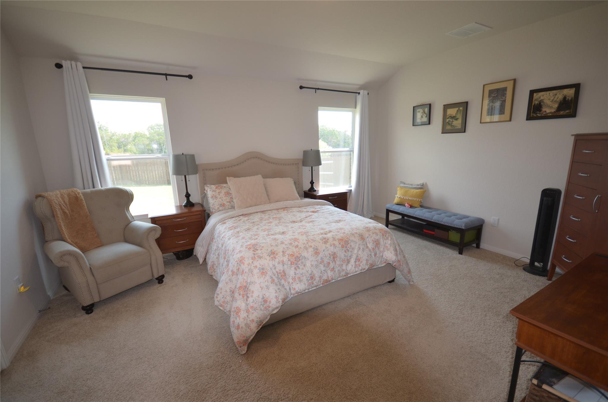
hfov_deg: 100.5
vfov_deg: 77.1
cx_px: 304
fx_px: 253
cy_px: 201
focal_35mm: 15
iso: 400
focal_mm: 10
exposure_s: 1/125
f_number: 4
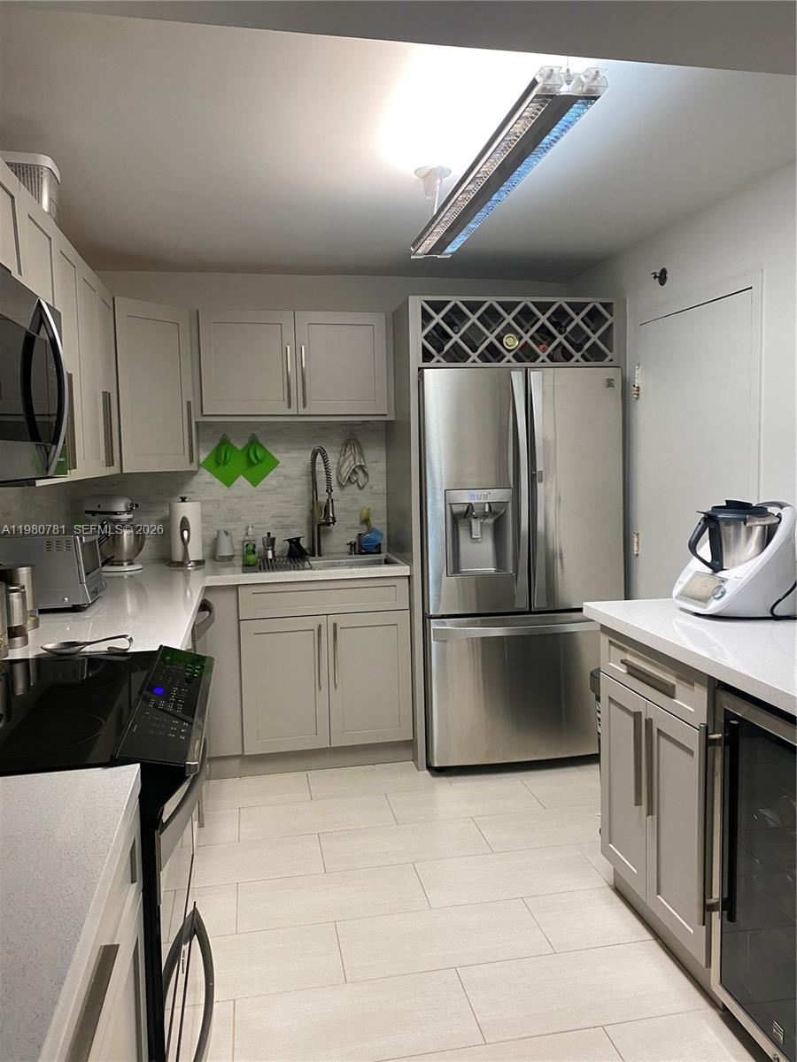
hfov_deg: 53.1
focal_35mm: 26
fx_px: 798
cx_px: 398
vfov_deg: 67.3
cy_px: 531
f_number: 1.8
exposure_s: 1/60
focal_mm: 4.25
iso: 80
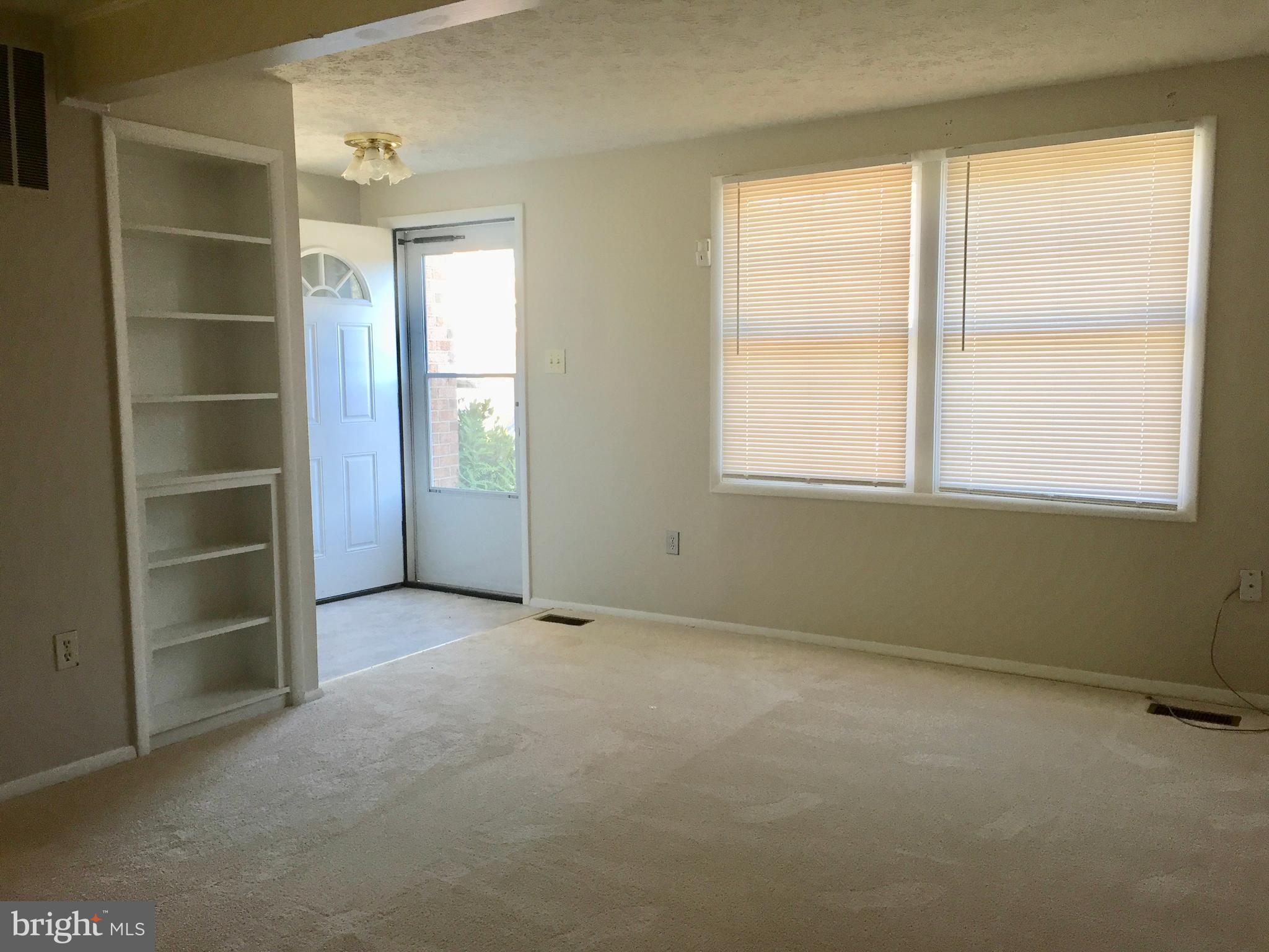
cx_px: 634
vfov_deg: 48.2
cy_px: 476
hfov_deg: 61.7
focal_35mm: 29
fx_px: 1063
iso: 32
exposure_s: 1/40
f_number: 2.2
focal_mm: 4.15
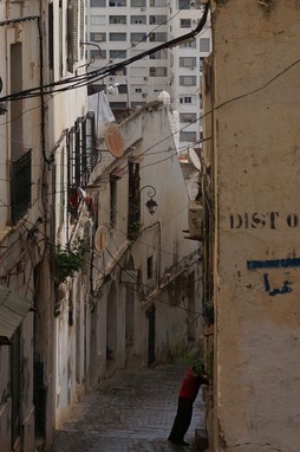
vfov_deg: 18.9
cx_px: 45
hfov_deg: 13.1
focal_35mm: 104
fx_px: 1302
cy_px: -43
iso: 100
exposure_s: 1/800
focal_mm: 22
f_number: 4.5
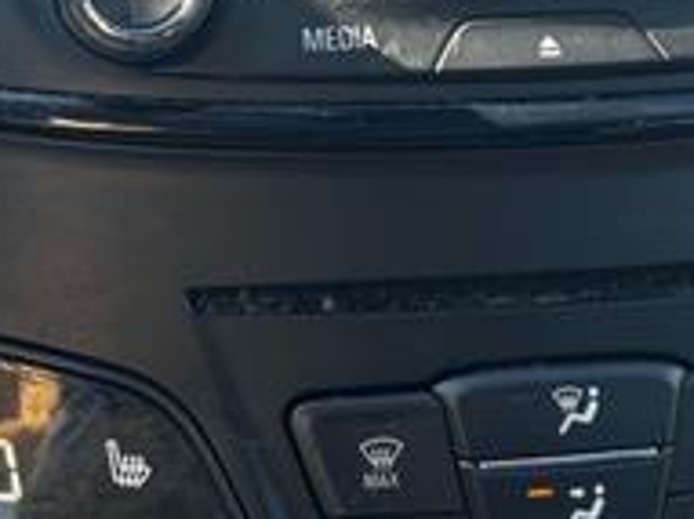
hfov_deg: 22.5
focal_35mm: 87
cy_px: -83
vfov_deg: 16.3
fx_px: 1743
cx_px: 269
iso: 40
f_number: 1.5
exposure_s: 1/140
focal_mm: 5.7
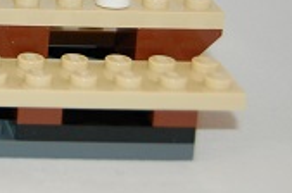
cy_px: -120
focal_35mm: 182
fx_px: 1473
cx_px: -221
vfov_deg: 7.4
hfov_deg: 10.7
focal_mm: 32
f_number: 4.5
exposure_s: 1/200
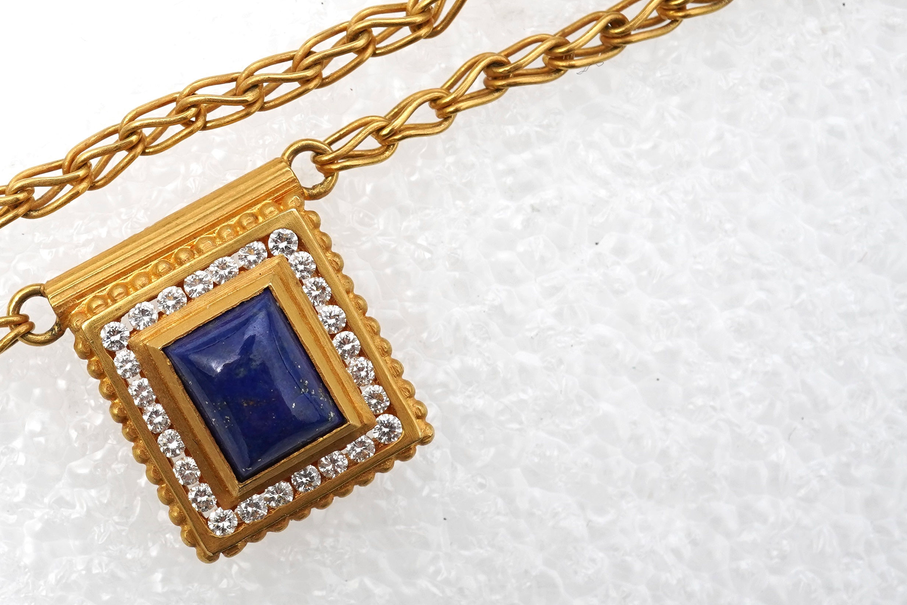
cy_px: 321
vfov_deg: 18.9
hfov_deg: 27.6
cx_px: 200
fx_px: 1814
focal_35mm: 72
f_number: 18
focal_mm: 30
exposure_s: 1/125
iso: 400
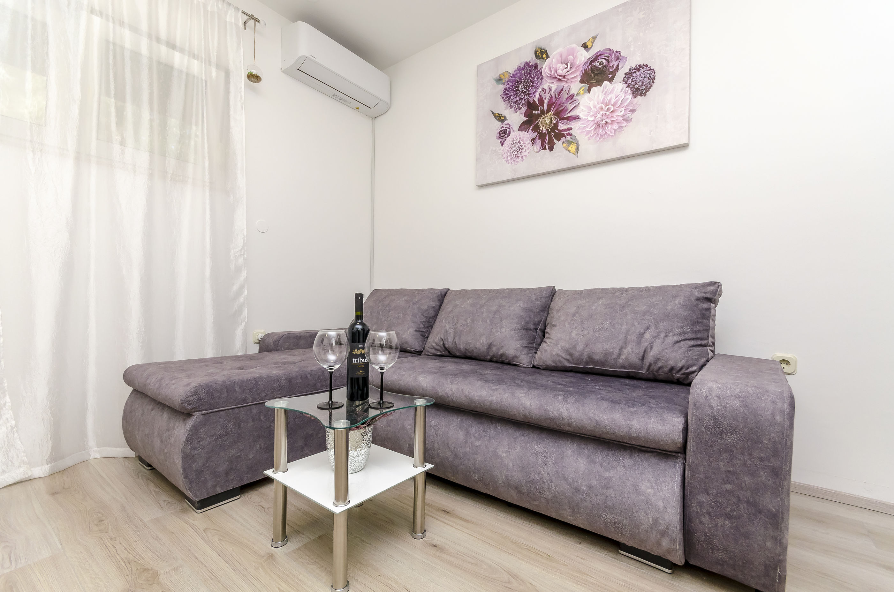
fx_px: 372
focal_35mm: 15
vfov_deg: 77.1
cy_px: 296
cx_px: 447
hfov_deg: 100.5
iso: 320
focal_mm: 10
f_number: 10
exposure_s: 1/80
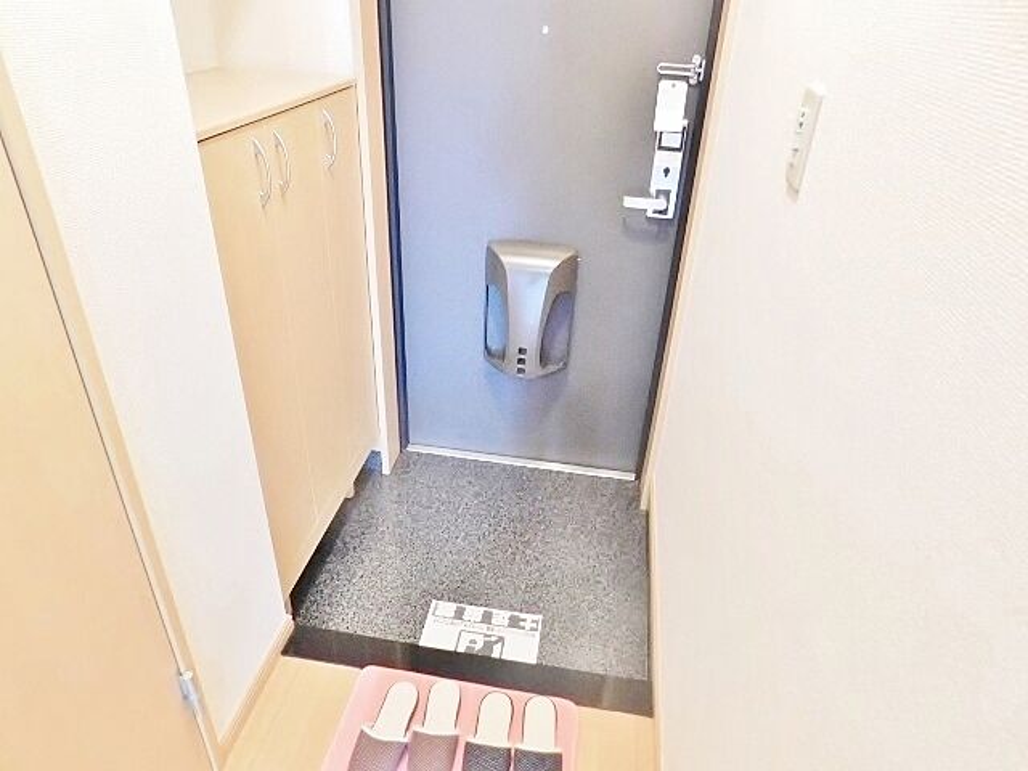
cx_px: 514
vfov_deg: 58.9
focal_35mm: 23
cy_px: 386
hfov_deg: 73.9
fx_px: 683
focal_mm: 4
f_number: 3
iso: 640
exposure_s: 1/8
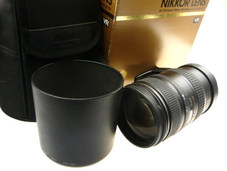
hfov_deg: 55.4
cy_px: 86
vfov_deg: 42.9
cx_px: 114
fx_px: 216
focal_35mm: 33
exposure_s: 1/30
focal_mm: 5.5
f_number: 2.8
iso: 100
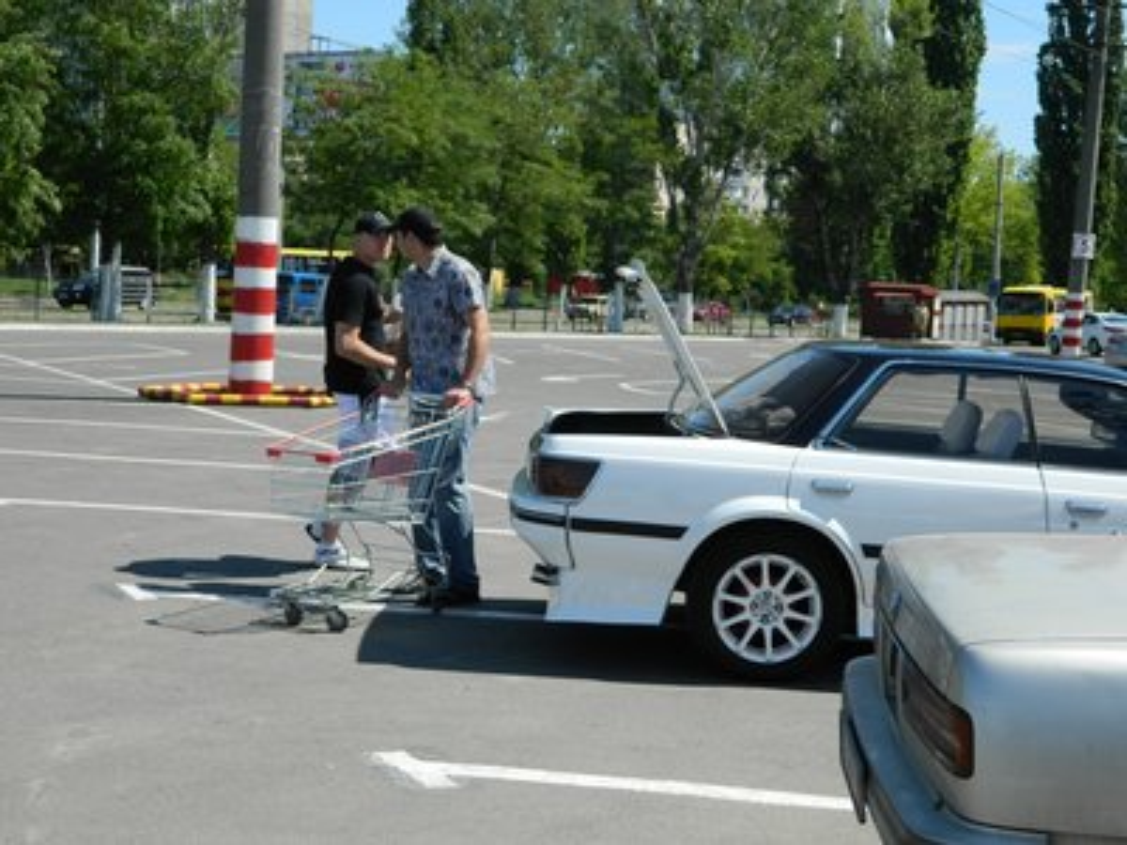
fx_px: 1856
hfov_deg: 33.8
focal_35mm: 57
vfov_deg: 25.7
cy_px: 422
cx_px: 564
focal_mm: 10.2
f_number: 3.8
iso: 80
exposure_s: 1/640
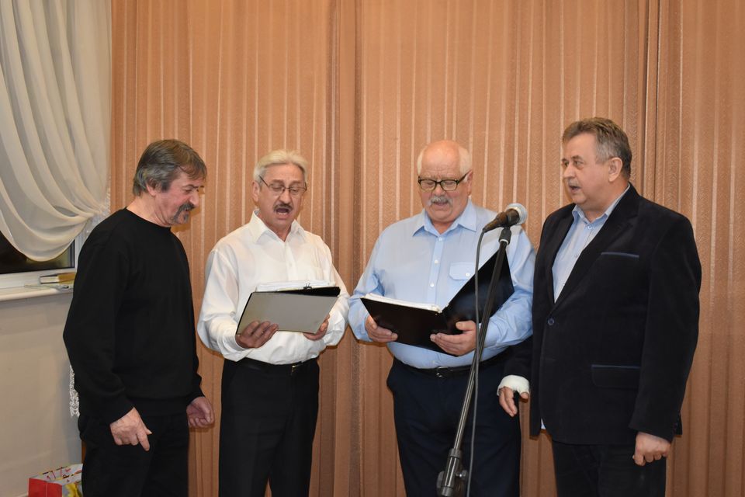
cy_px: 248
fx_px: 1055
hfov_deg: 38.9
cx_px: 372
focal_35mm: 51
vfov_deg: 26.5
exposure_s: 1/80
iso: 1600
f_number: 4.5
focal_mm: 34
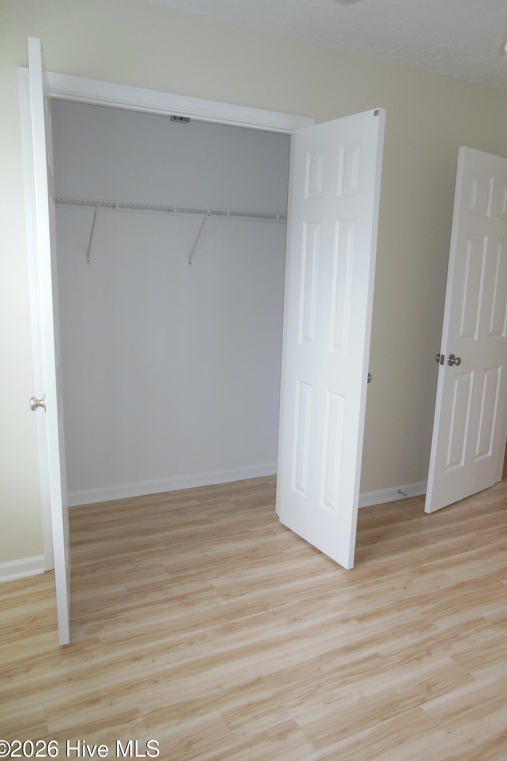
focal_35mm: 27
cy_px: 390
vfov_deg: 67.4
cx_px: 287
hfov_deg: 47.8
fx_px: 570
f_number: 3.2
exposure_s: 1/50
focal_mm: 4.5
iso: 125
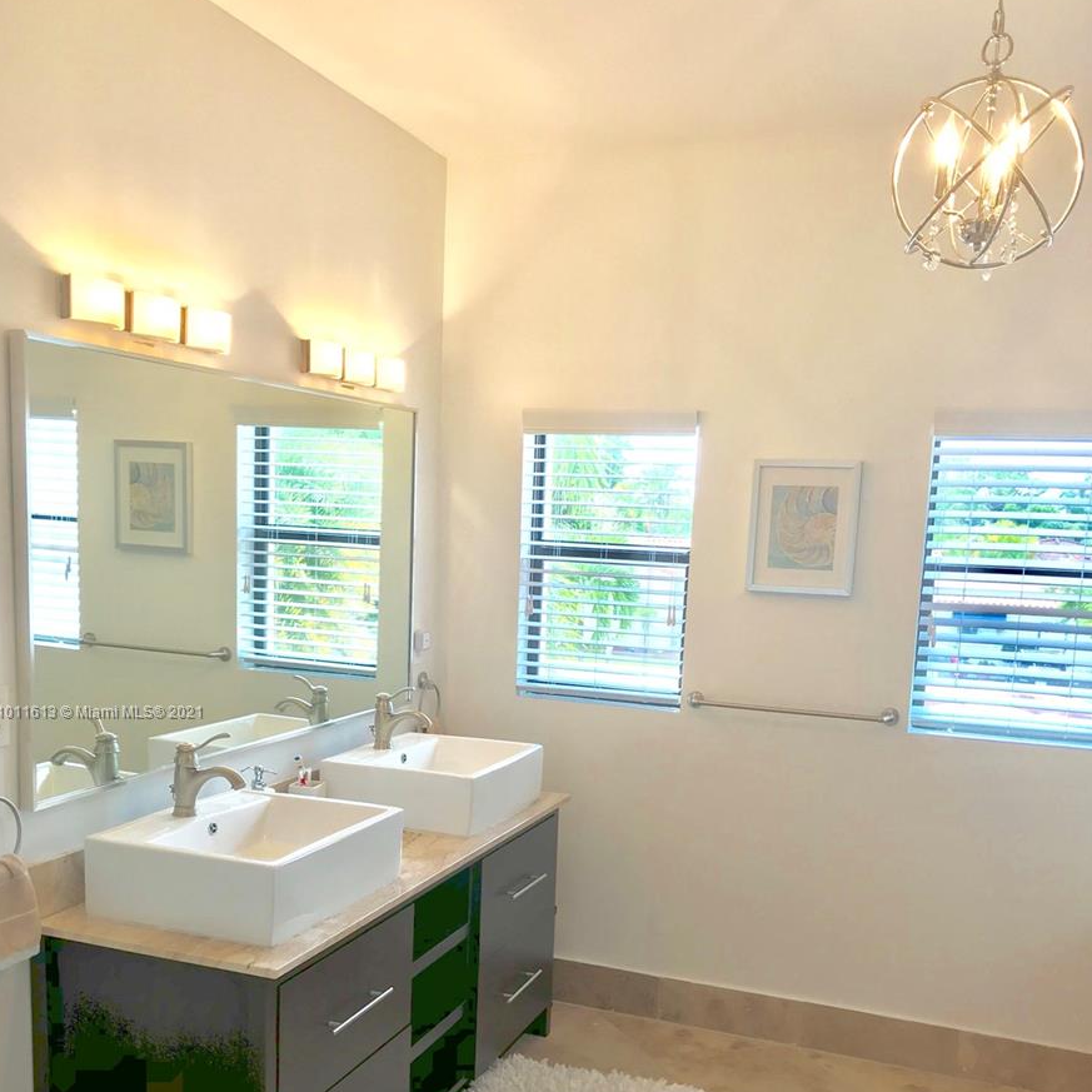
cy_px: 713
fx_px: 1213
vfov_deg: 47.8
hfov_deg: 48.4
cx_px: 537
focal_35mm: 34
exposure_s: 1/120
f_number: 1.8
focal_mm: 3.99
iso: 25
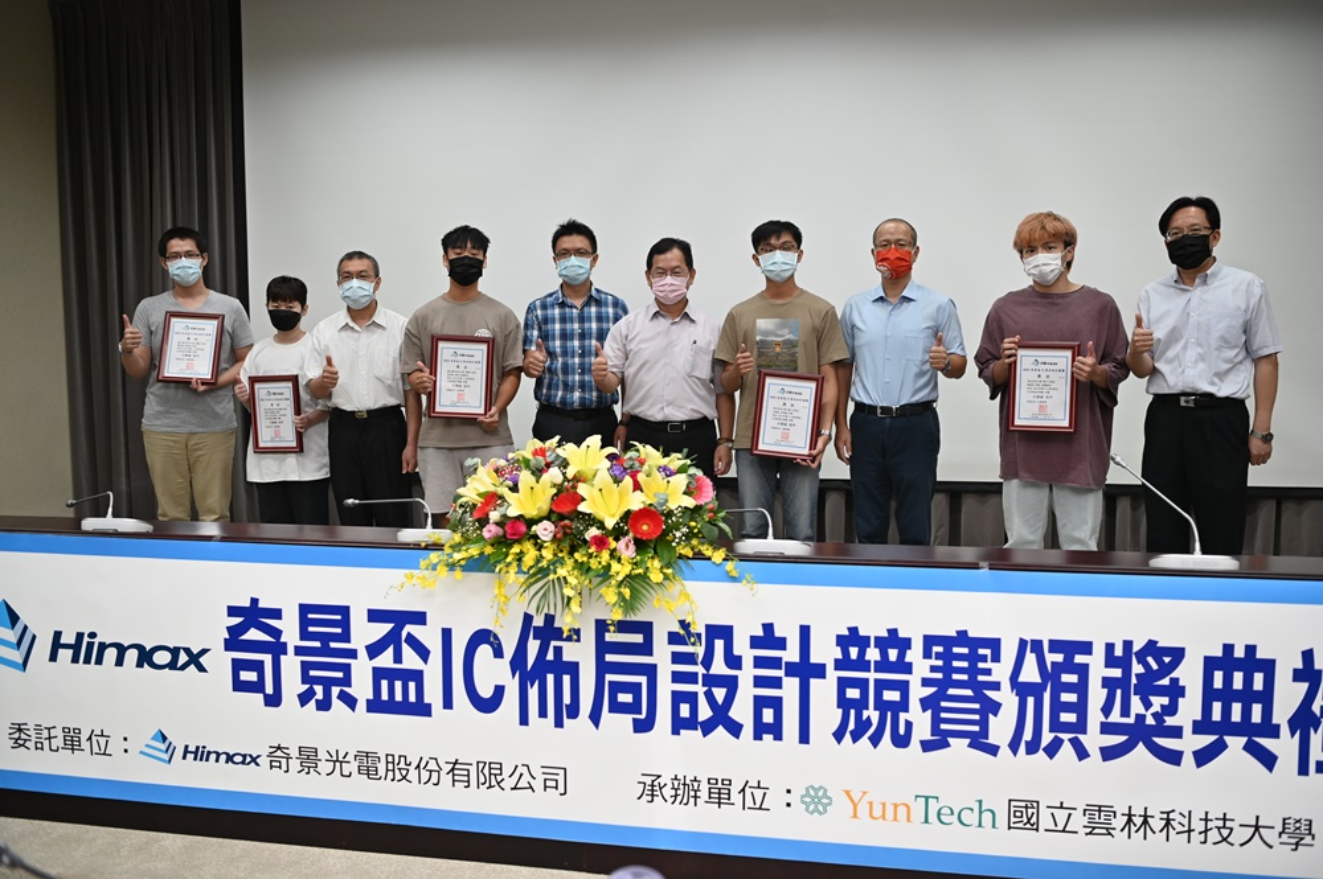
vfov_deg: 38.8
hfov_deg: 55.8
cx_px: 662
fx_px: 1248
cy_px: 440
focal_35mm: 34
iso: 250
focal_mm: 34
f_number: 3.2
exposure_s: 1/100
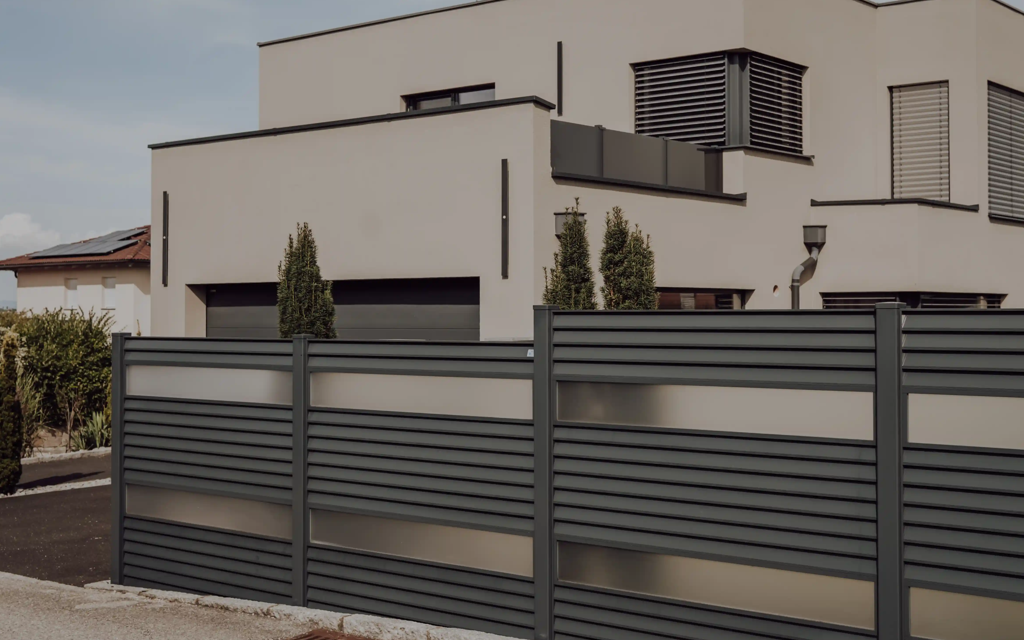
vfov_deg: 28.0
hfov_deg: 43.5
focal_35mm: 46
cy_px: 287
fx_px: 1284
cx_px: 539
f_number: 5
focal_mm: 35
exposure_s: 1/1250
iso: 200
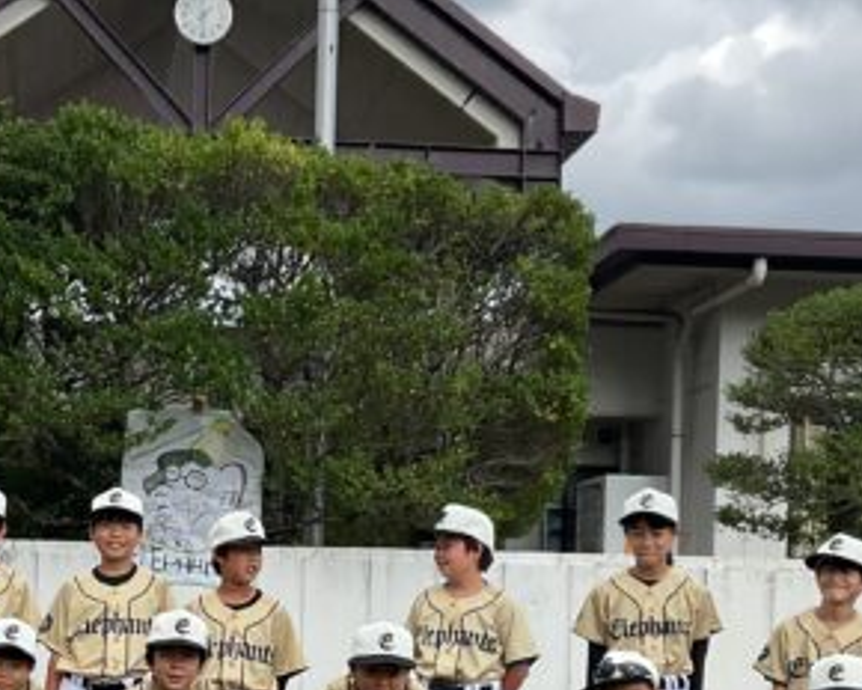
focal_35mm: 75
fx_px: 1913
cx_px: 244
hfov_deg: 25.2
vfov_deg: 20.1
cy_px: 613
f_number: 1.8
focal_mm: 3
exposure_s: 1/1035
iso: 16
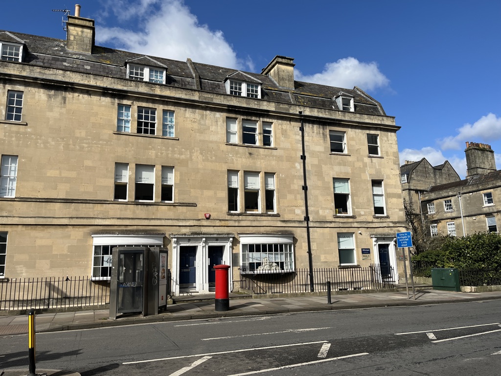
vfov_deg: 53.1
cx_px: 250
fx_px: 376
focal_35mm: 26
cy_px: 188
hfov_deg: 67.3
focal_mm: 5.1
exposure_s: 1/5076
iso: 50
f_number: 1.6
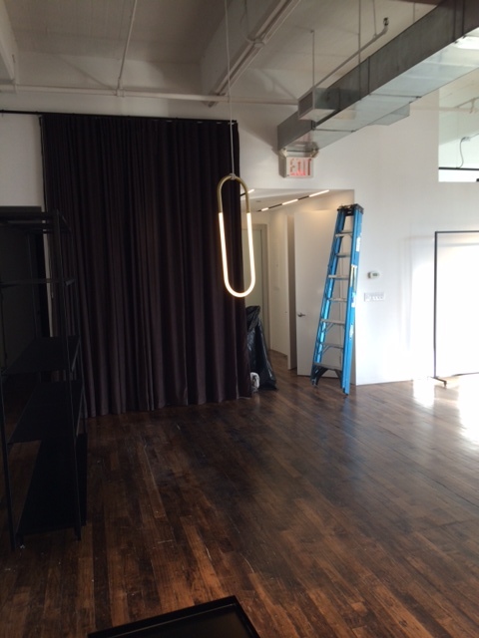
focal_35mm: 30
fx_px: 554
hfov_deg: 46.8
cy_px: 319
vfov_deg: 60.0
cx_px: 240
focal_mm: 4.12
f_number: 2.2
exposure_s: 1/60
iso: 50
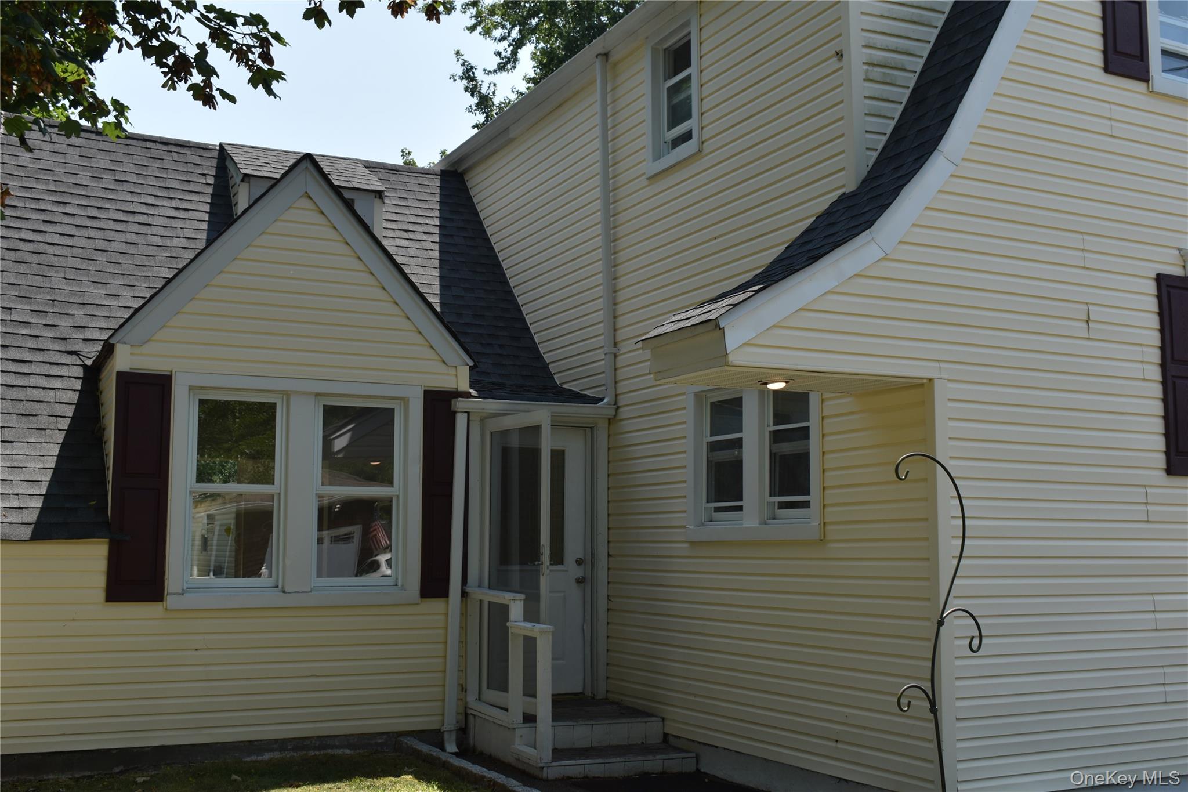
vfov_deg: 34.2
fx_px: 1287
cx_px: 594
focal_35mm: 39
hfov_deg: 49.6
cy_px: 396
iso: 125
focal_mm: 26
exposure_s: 1/250
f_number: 8
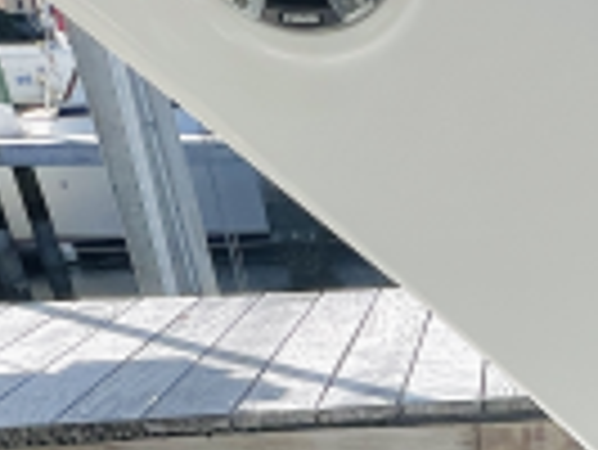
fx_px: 1124
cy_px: 788
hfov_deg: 24.4
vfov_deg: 18.3
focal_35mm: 65
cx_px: 852
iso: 32
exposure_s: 1/1845
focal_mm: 1.57
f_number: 1.8
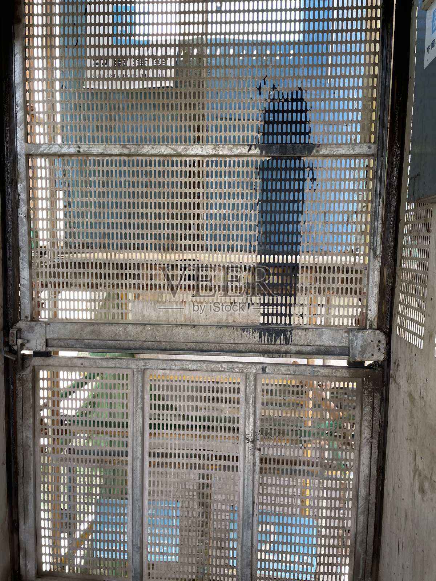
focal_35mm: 26
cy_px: 290
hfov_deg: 53.1
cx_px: 218
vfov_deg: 67.3
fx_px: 437
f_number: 1.6
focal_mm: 4.2
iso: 40
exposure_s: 1/121
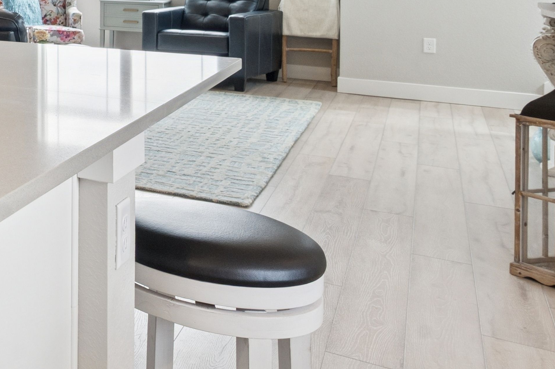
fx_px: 786
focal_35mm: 51
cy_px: -43
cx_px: -282
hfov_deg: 27.1
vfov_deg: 24.6
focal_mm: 16
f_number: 9
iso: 400
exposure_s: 1/100
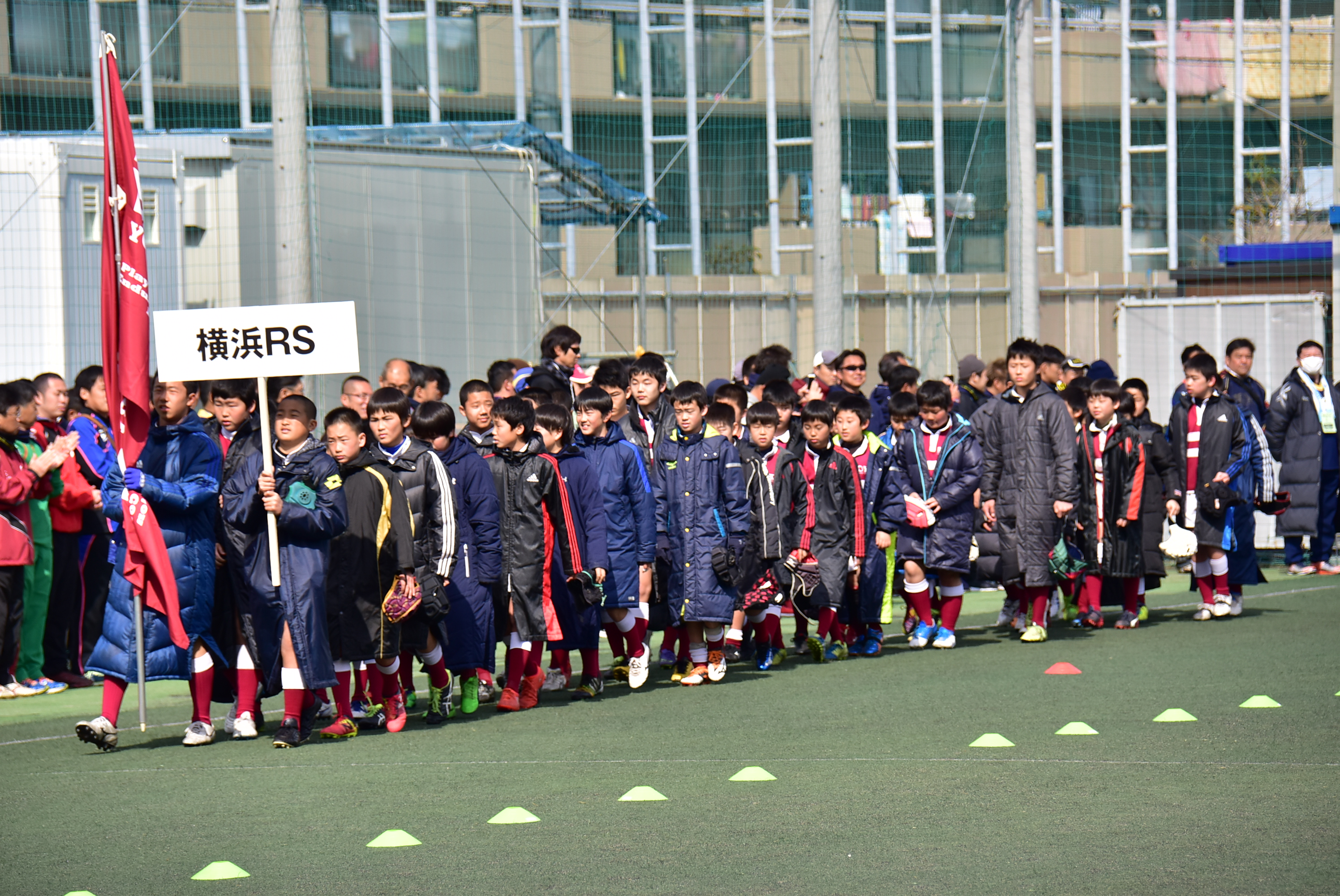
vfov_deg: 6.3
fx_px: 8102
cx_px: 670
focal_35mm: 218
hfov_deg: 9.5
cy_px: 448
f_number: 5.6
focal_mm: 145
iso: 320
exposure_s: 1/1000
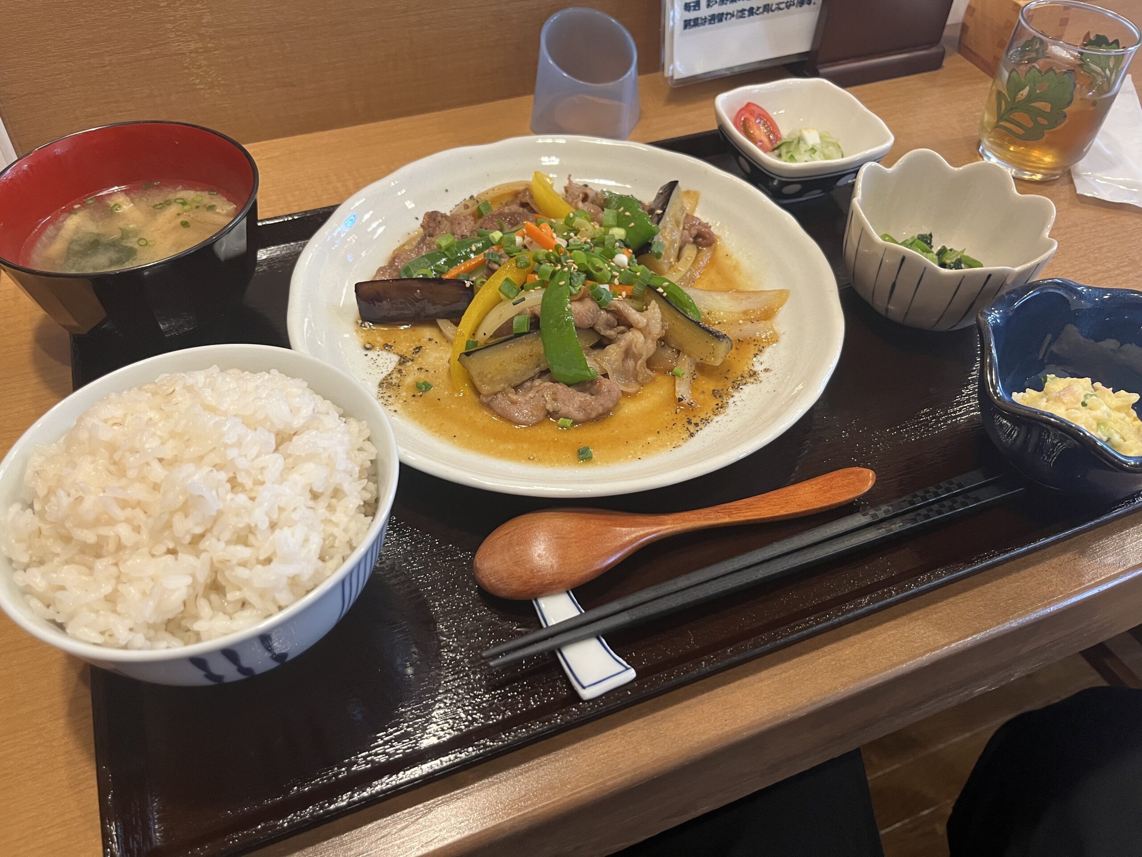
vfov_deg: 53.1
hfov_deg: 67.3
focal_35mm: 26
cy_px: 428
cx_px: 571
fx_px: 858
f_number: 1.6
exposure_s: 1/60
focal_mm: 5.1
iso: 160
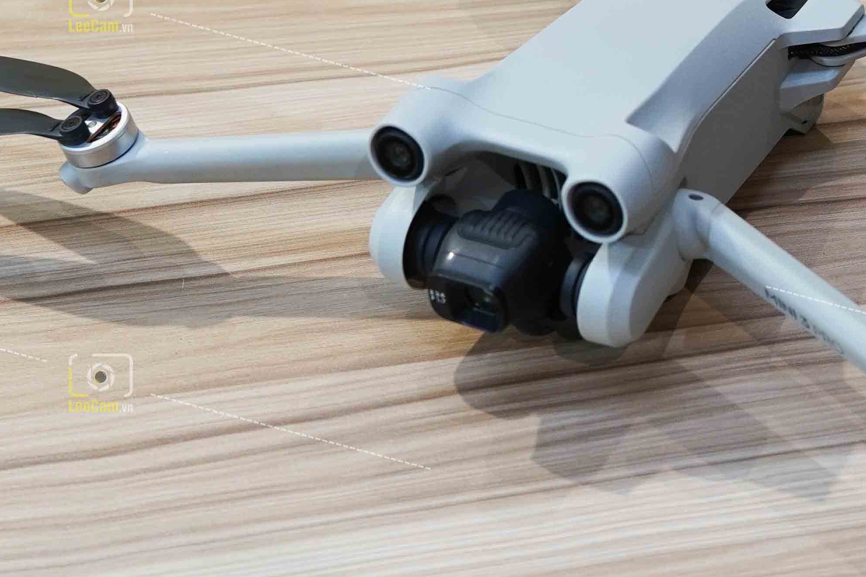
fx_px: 2622
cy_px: 34
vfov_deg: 12.4
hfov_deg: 17.7
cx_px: 1097
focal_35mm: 109
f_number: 5.6
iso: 640
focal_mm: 36
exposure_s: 1/100
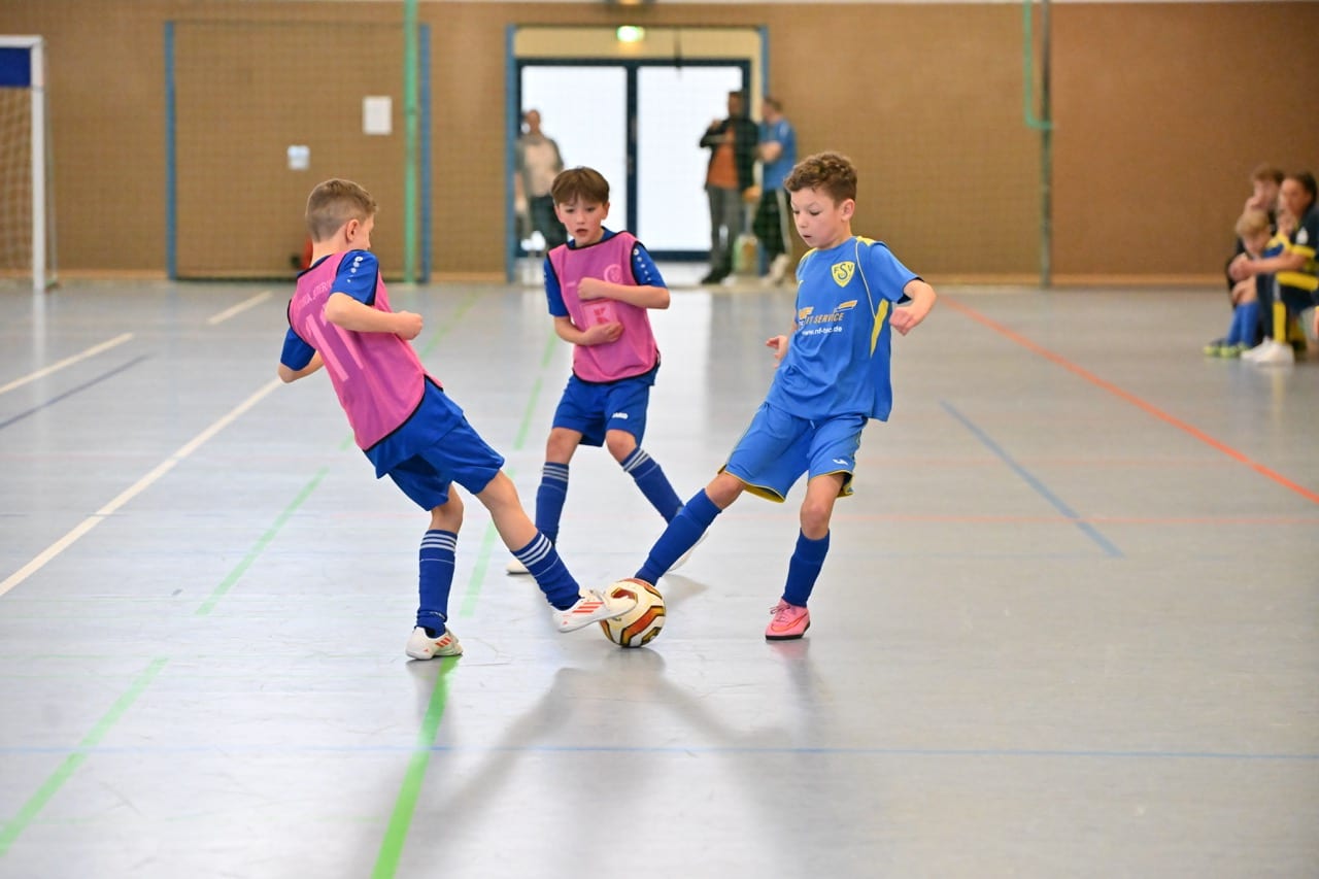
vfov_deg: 10.5
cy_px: 440
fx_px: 4762
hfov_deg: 15.8
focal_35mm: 130
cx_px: 660
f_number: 3.5
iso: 8000
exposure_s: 1/1000
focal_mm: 130
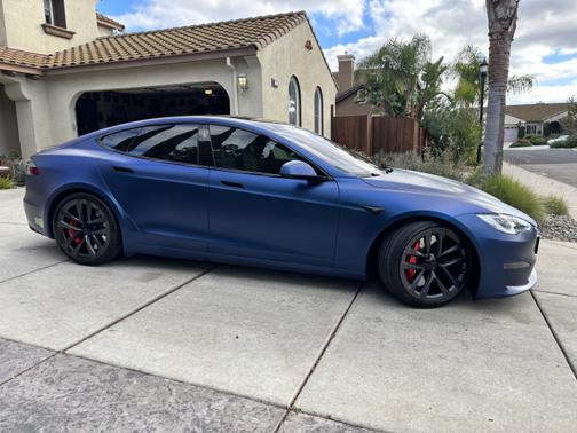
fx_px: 433
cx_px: 288
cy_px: 216
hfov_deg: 67.3
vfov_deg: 53.1
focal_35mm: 26
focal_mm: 5.96
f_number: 1.6
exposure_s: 1/693
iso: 50
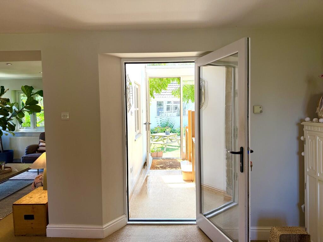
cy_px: 121
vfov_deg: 56.8
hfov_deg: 71.6
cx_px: 162
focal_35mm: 24
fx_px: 224
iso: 100
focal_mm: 6.76
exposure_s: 1/348
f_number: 1.78
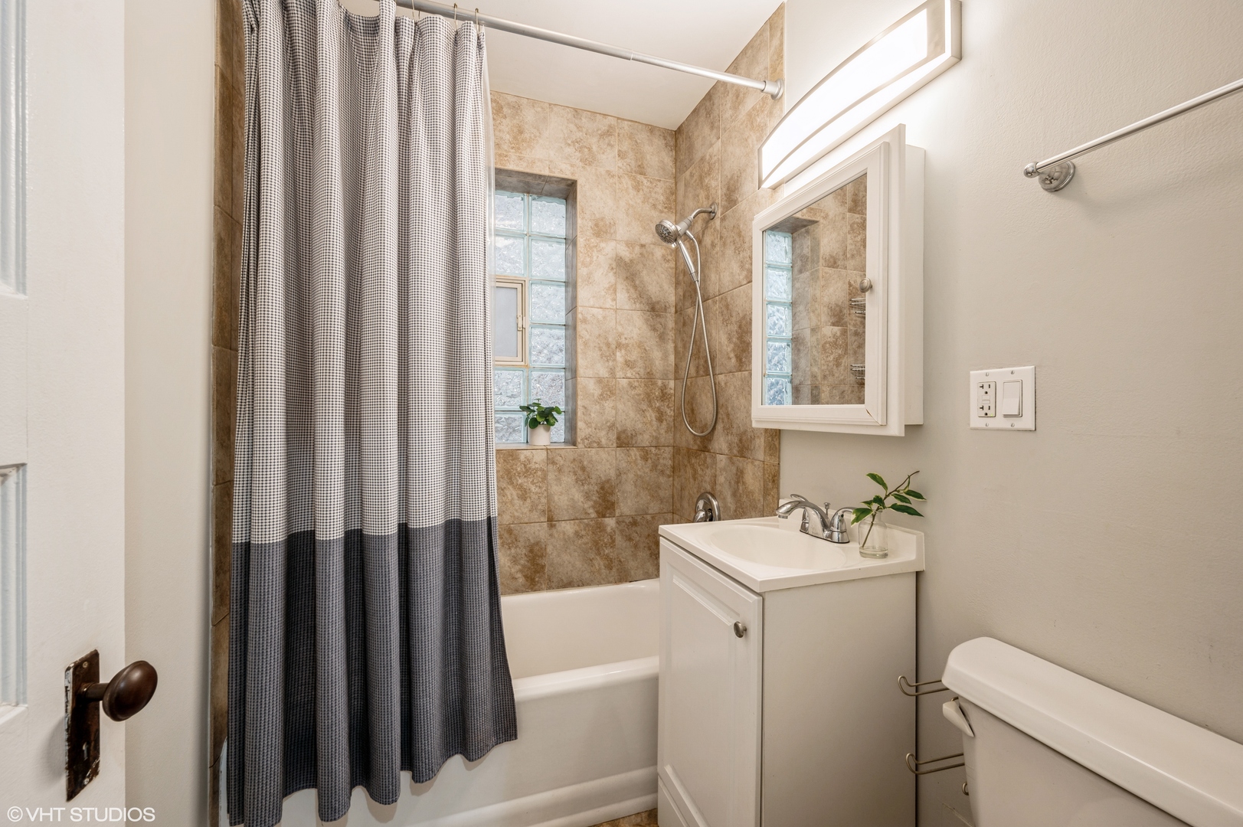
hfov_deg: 104.3
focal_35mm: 14
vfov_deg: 81.1
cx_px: 622
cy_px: 414
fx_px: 483
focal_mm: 14
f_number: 9
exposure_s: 1/2
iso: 100
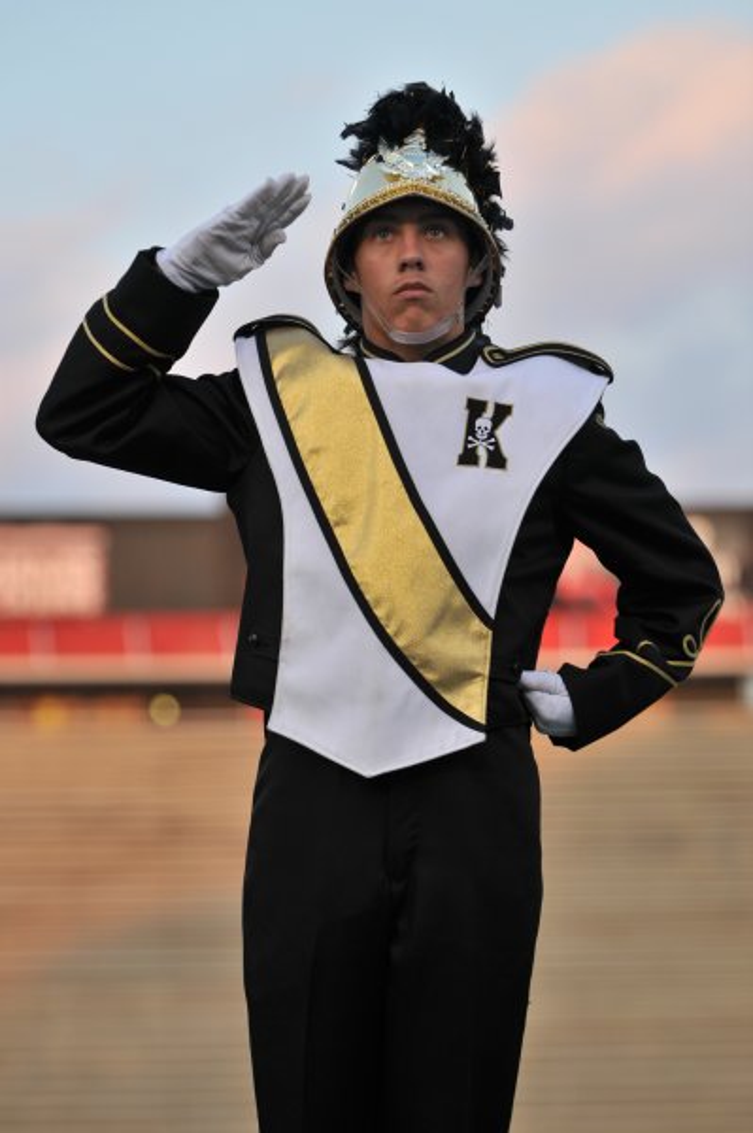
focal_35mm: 165
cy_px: 566
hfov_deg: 8.3
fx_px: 5185
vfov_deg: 12.5
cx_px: 376
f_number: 2.8
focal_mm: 110
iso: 200
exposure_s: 1/640
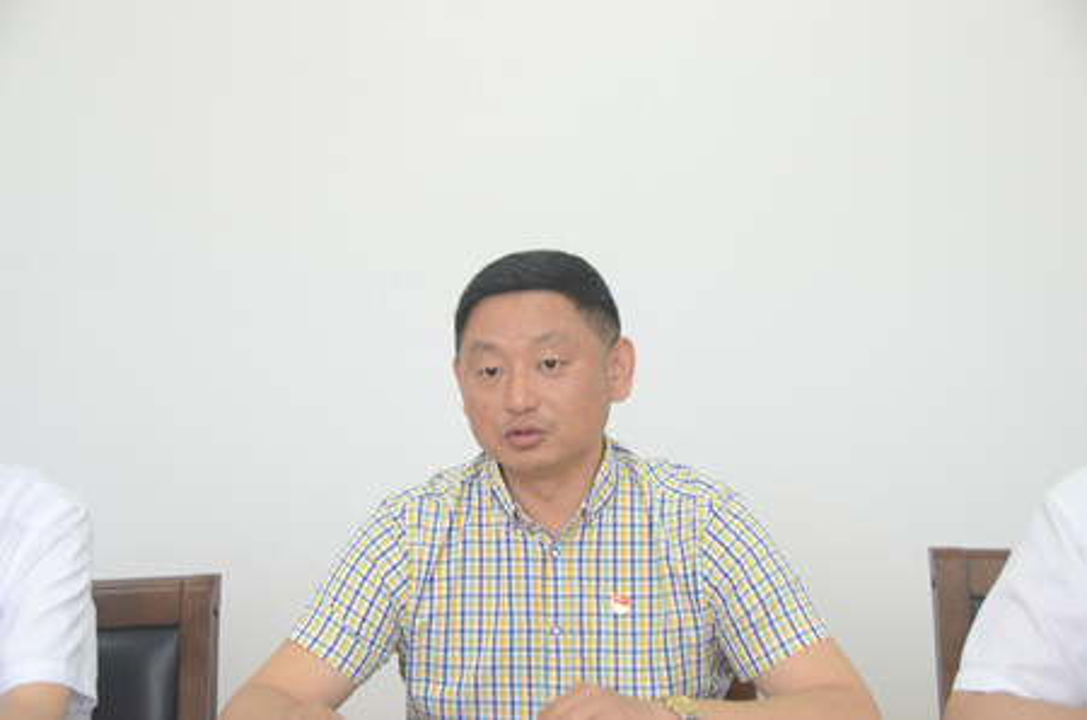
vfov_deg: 18.8
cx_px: 544
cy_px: 360
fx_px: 2169
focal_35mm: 72
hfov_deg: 28.1
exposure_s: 1/80
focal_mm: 48
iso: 800
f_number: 5.6
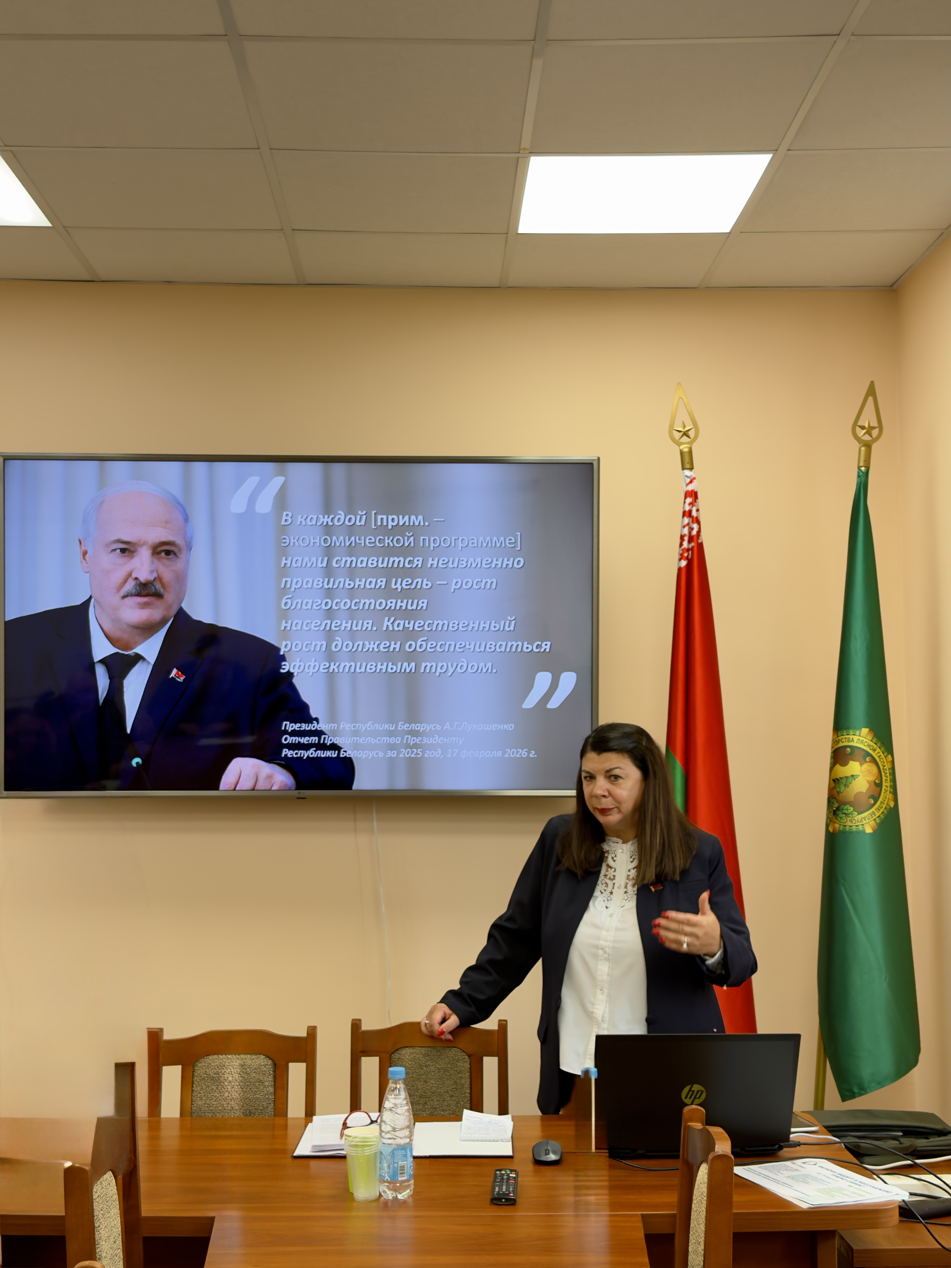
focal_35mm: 46
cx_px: 476
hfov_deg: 31.5
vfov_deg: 41.2
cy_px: 634
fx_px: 1685
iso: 80
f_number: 1.78
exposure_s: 1/100
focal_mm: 6.76
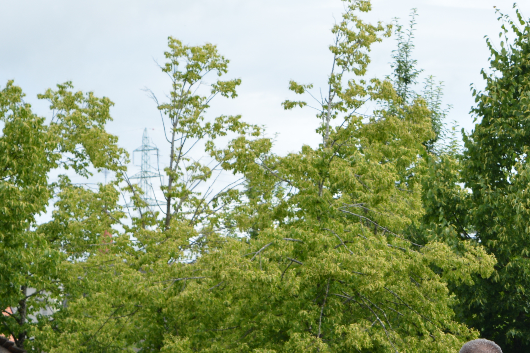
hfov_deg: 9.6
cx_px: 654
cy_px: 438
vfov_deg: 6.5
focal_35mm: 210
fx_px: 3095
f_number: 8
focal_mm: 55
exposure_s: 1/250
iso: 140
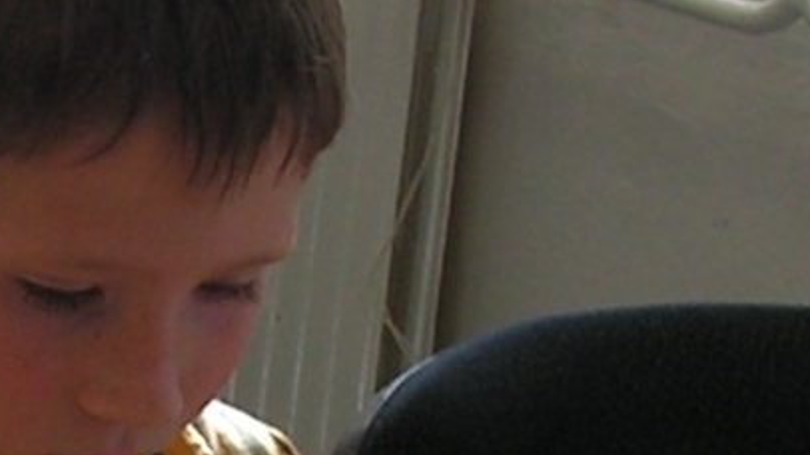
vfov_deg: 5.9
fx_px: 4423
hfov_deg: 10.4
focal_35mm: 206
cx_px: 10
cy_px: 580
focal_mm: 6
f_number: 3.2
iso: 64
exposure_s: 1/60
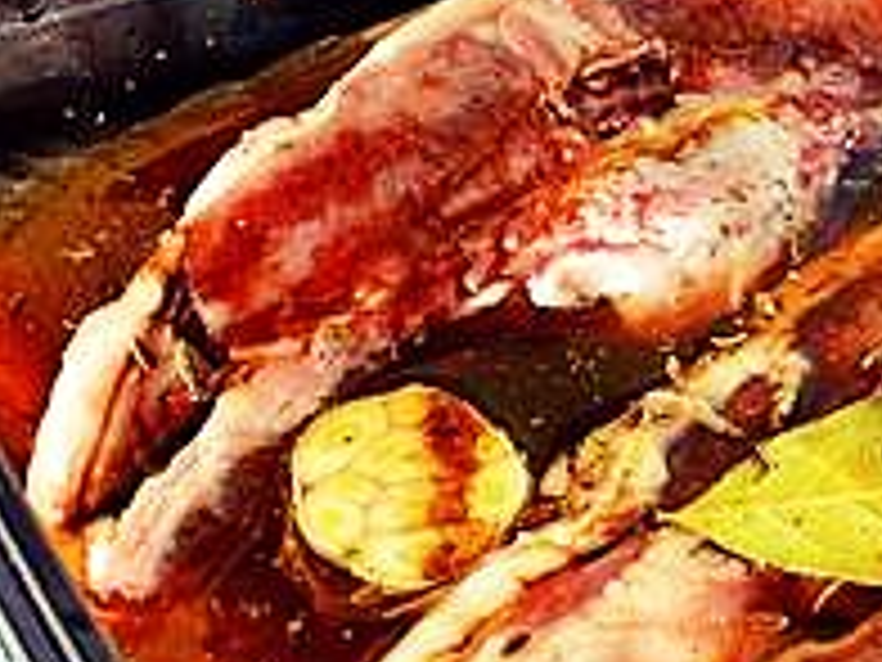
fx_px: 3210
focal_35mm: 126
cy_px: 70
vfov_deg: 11.7
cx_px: 736
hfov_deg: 15.5
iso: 400
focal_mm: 24
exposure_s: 1/250
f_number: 10
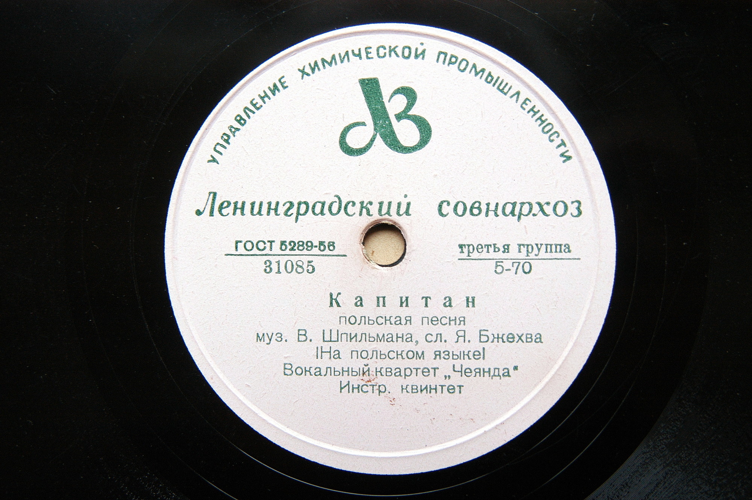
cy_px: 250
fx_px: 1096
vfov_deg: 25.7
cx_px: 376
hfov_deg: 37.9
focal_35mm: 52
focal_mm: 35
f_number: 3.3
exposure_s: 1/40
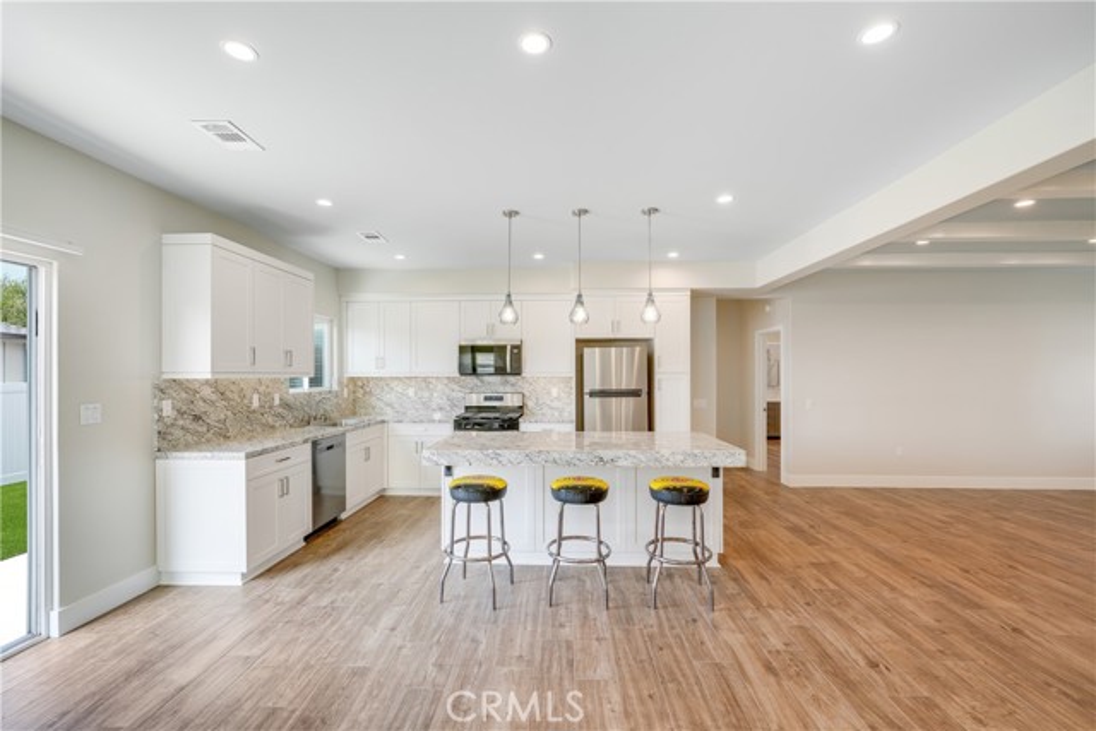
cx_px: 548
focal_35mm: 15
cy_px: 366
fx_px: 457
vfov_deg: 77.4
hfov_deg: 100.4
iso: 400
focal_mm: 15
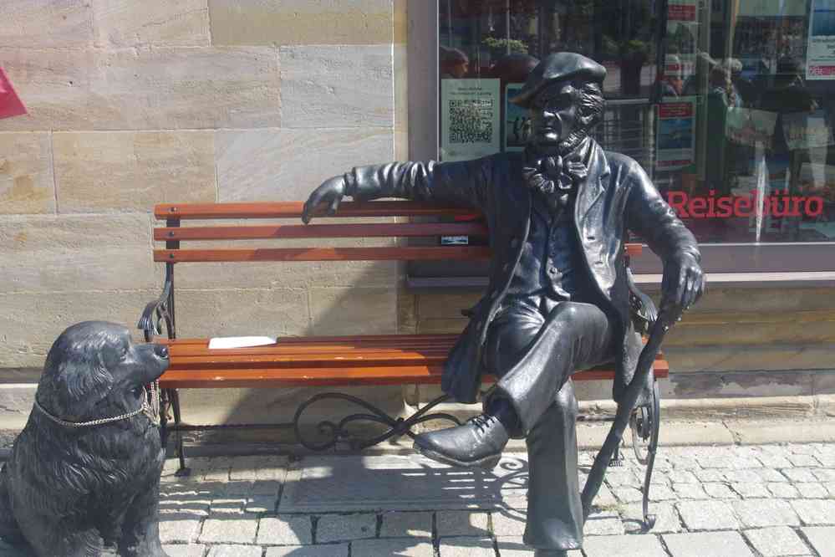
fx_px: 974
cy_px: 278
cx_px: 418
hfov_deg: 46.4
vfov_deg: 31.9
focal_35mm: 42
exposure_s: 1/60
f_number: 10
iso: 200
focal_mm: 28
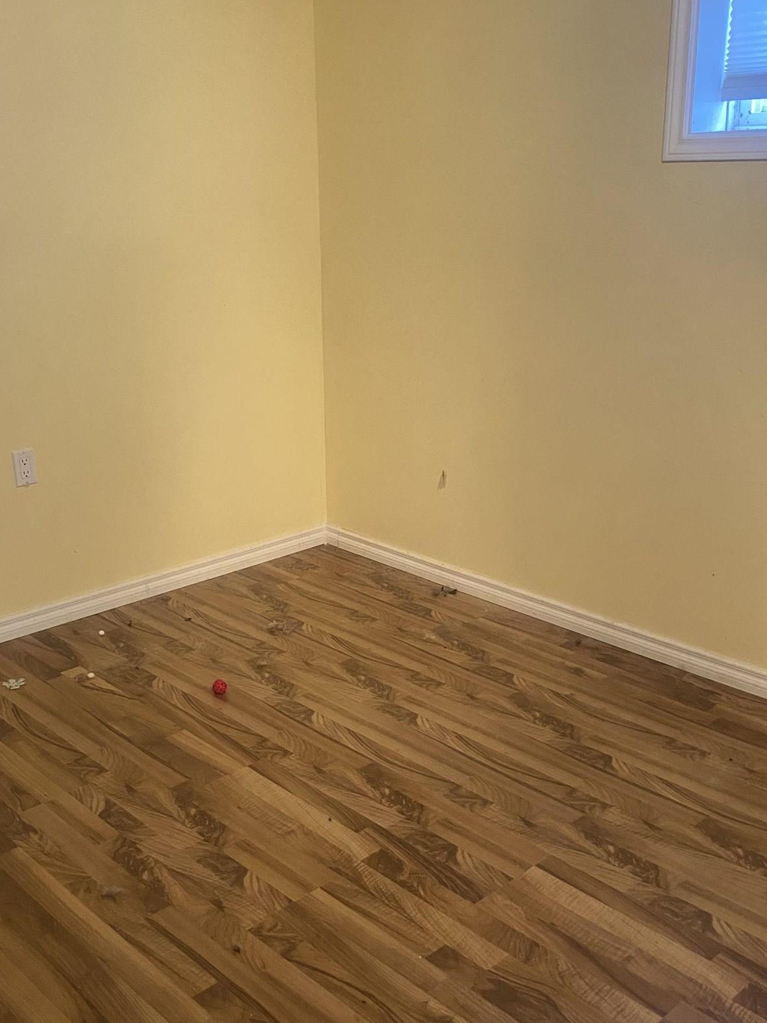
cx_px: 338
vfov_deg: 49.0
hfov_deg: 37.7
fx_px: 1123
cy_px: 528
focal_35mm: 38
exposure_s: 1/60
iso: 400
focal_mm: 4.25
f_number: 1.8
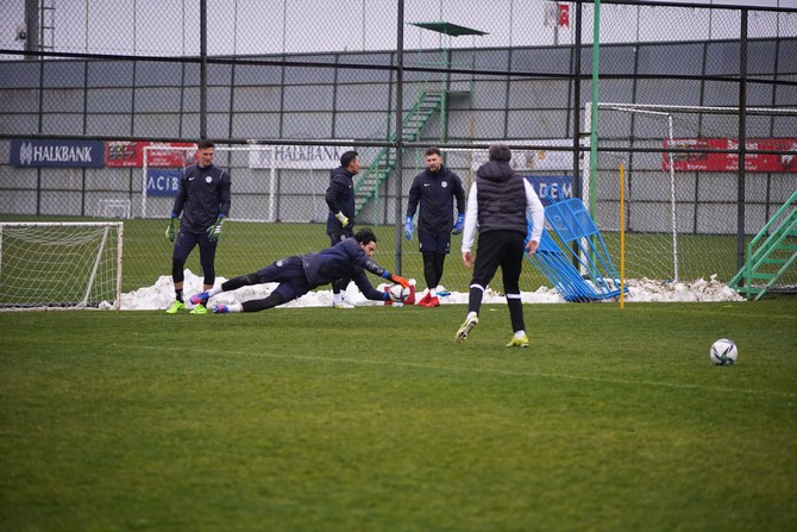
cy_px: 266
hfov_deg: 12.8
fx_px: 3543
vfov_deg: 8.6
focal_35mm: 160
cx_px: 398
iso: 3200
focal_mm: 160
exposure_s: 1/1600
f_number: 2.8
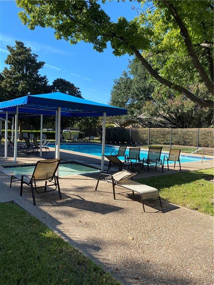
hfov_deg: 53.1
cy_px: 142
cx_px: 107
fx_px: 214
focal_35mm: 26
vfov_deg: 67.3
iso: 32
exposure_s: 1/1287
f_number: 1.8
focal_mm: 4.25
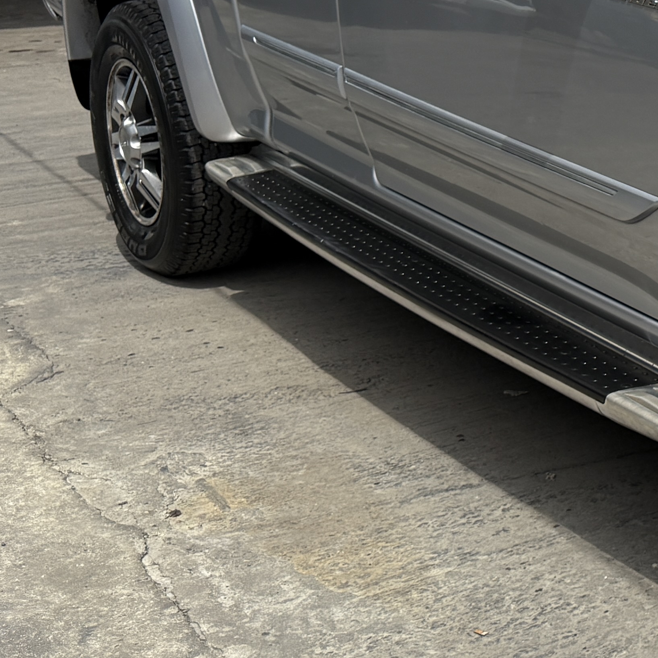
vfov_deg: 23.1
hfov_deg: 20.3
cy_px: 151
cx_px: 968
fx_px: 1591
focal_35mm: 74
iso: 100
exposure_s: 1/5714
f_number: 1.78
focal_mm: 6.76
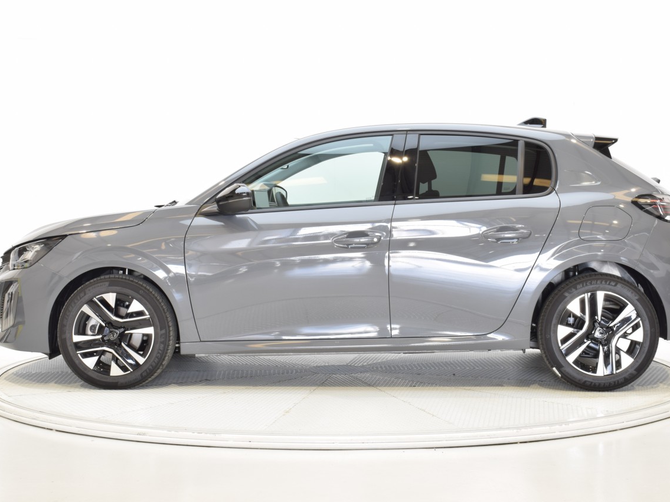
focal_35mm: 61
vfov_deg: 24.0
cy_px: 212
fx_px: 1181
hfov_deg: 31.7
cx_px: 328
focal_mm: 32
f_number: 11
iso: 100
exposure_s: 1/2.5
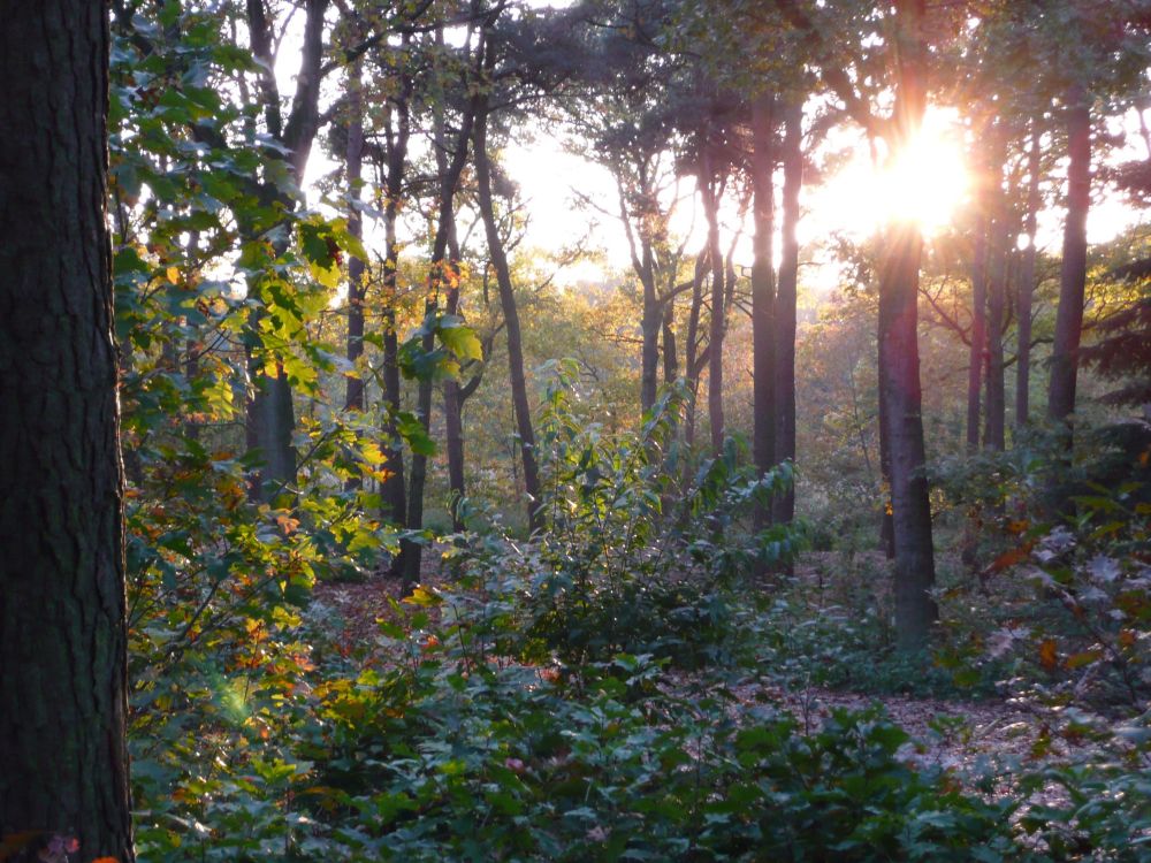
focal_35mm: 84
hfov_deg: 23.3
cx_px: 576
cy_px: 432
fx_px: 2793
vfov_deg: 17.6
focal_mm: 13.7
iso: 160
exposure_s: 1/30
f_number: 4.7
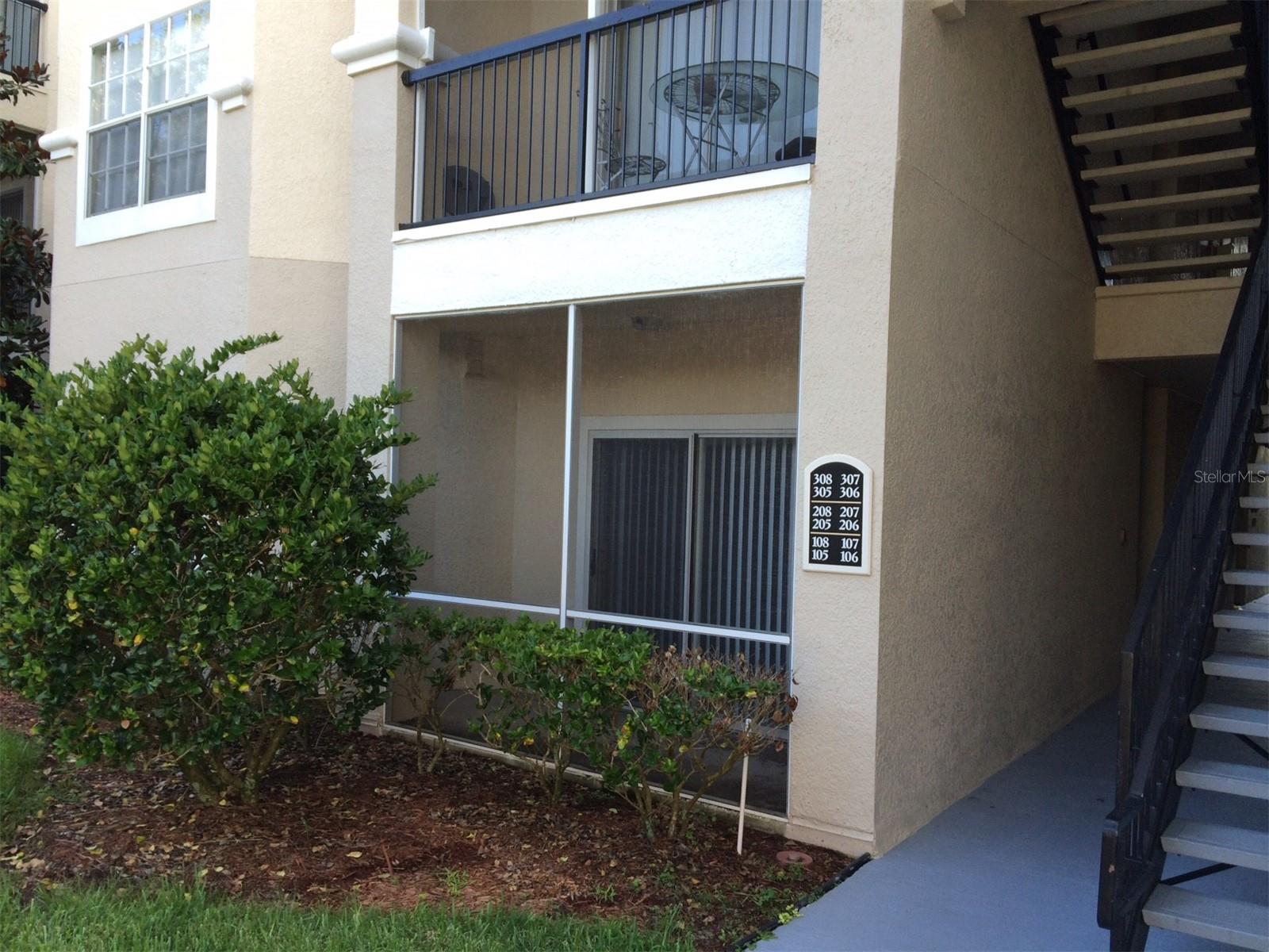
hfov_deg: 61.7
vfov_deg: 48.2
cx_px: 634
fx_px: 1063
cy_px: 476
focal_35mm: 29
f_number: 2.2
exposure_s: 1/129
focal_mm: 4.15
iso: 40
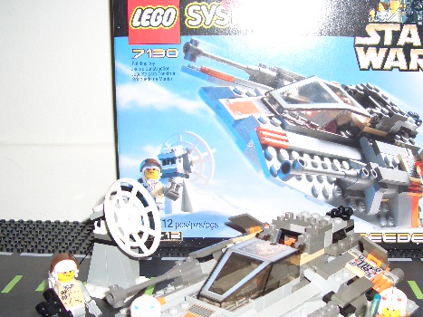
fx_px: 586
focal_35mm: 48
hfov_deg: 39.6
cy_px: 201
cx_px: 245
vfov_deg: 30.1
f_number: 2.6
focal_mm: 5.8
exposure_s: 1/60
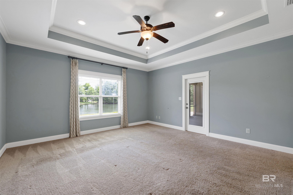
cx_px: 146
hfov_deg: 104.3
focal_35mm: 14
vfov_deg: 81.2
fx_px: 114
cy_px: 98
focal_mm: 14
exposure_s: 1/8
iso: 400
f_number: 11
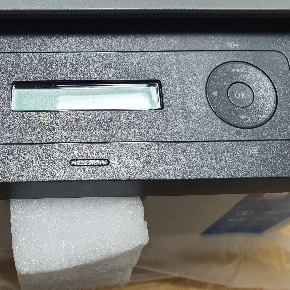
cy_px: 118
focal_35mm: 39
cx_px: 75
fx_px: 370
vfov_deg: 42.7
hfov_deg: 41.7
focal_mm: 4.32
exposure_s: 1/60
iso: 200
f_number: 2.4
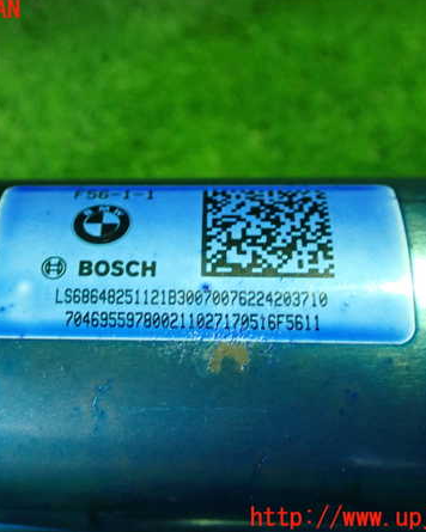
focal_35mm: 54
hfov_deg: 28.0
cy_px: 264
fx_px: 851
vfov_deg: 34.7
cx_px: 162
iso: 800
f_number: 2.8
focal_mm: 7.31
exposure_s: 1/30
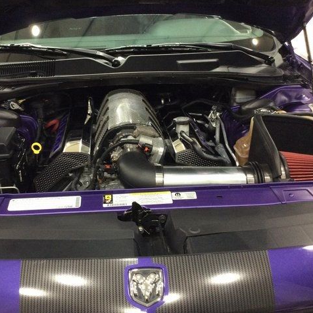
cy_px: 156
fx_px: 389
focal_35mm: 38
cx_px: 124
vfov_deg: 43.9
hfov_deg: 43.6
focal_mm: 3.3
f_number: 2.4
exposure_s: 1/25
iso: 160
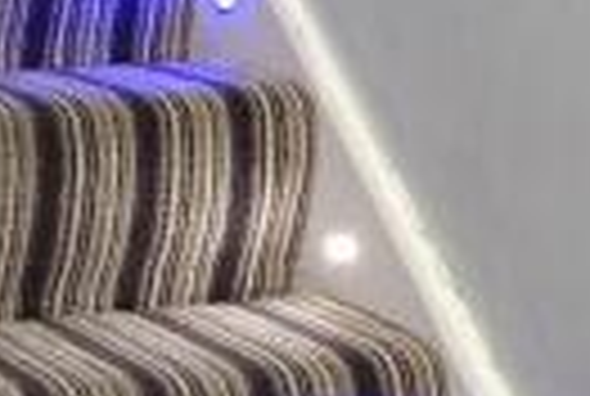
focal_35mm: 117
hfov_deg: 16.2
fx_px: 1922
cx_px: -239
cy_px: -214
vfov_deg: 11.3
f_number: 8
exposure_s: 1/3
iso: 250
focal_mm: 10
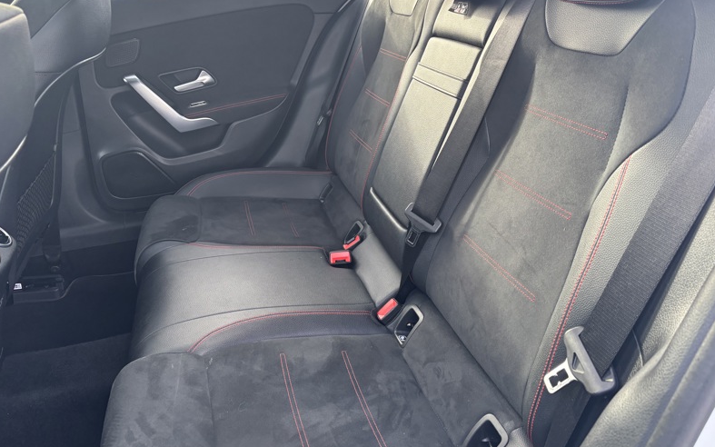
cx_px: 355
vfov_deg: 44.5
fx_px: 546
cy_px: 205
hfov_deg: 66.5
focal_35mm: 28
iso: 125
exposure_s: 1/121
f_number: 1.6
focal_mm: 5.96
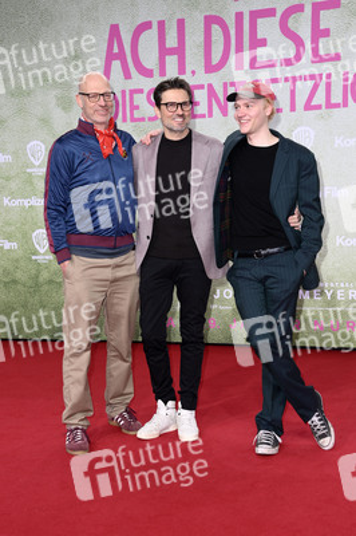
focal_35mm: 62
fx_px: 921
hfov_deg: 21.9
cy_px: 268
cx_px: 178
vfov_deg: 32.4
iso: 640
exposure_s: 1/250
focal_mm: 62
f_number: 5.6
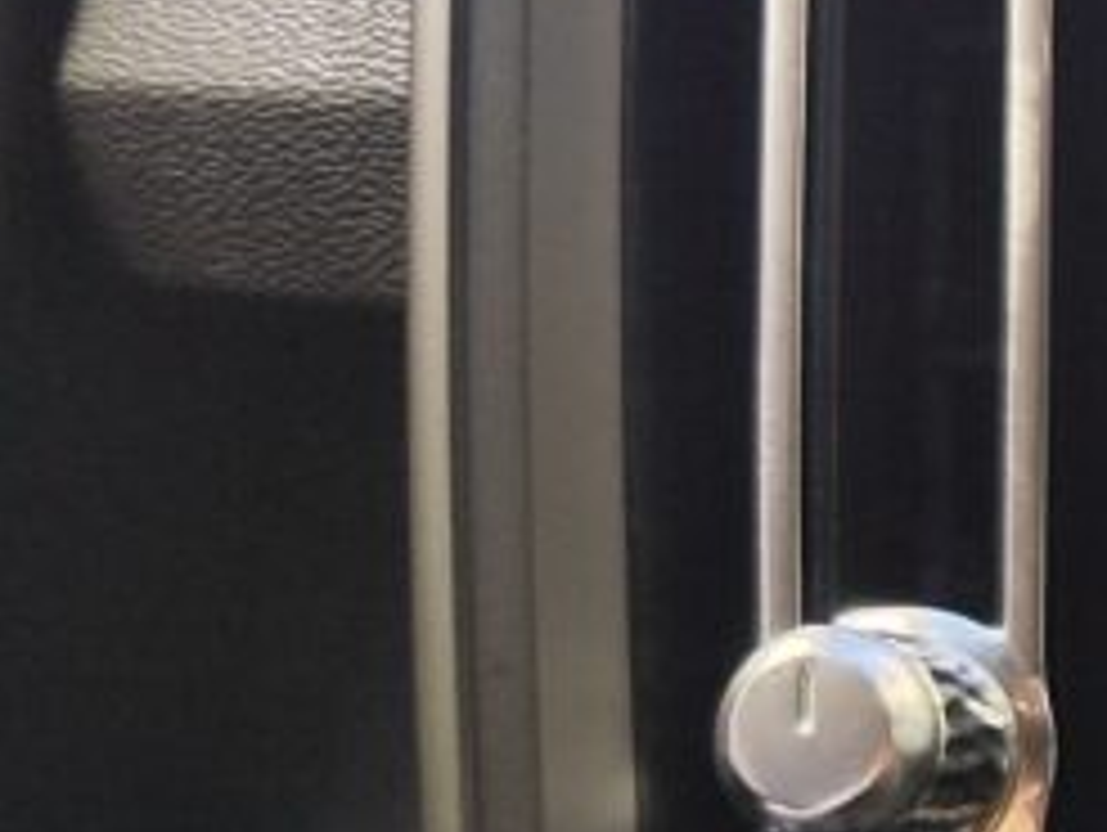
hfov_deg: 13.3
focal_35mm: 112
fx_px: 3585
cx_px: 2624
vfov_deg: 13.0
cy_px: 953
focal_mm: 7.01
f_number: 1.69
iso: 107
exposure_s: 1/100
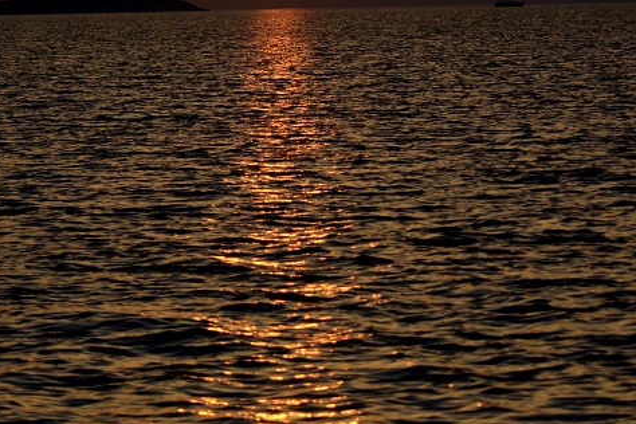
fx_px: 3904
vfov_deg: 6.2
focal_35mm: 221
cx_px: 535
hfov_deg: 9.3
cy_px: 23
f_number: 4.5
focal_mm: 70
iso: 450
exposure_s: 1/8000
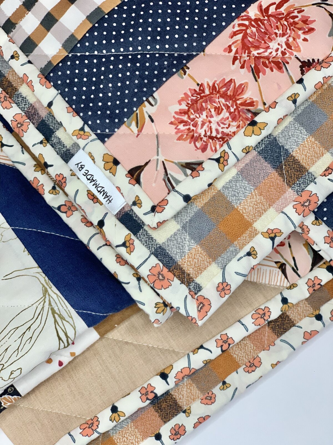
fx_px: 667
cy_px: 222
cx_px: 166
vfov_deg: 36.8
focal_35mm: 52
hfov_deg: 28.0
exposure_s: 1/122
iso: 125
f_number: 2.4
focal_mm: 6
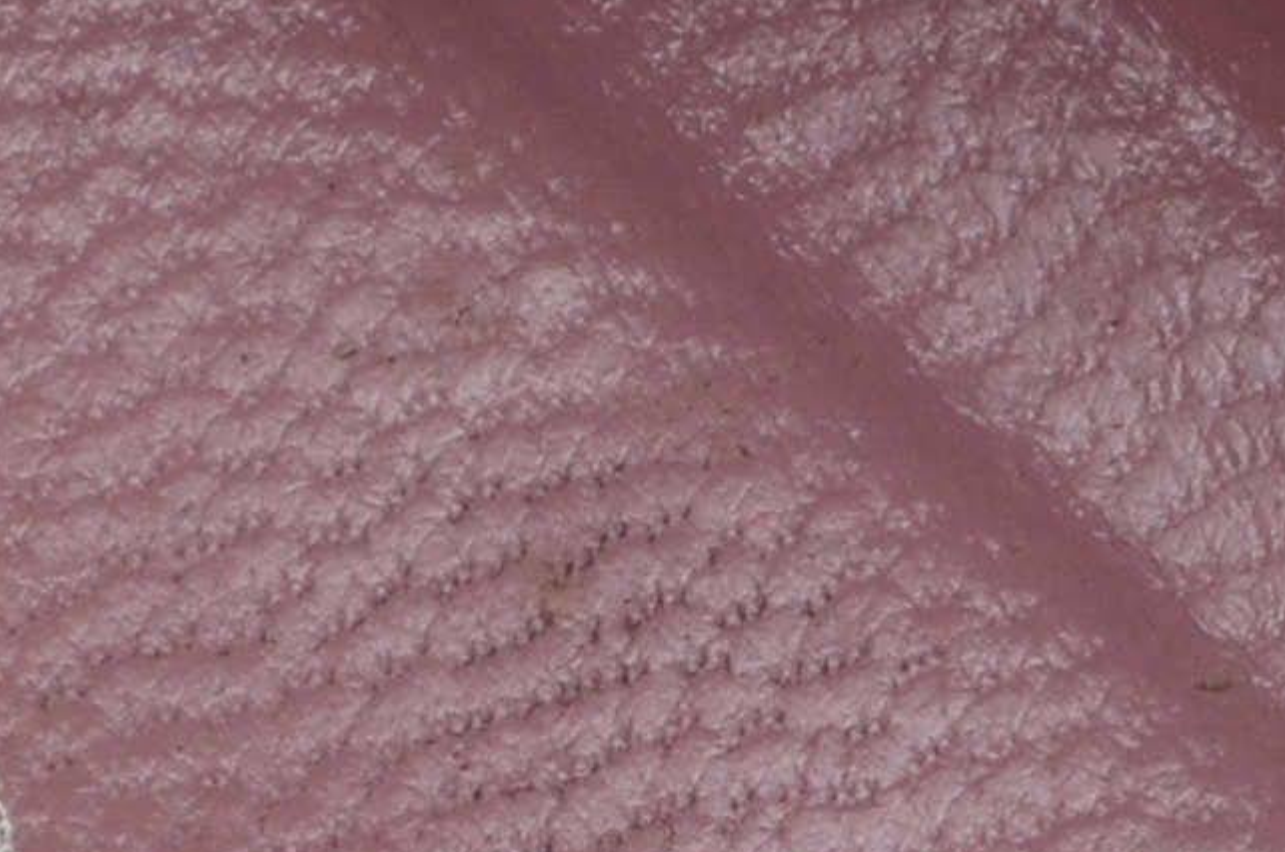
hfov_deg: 3.3
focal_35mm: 632
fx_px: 22508
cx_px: 1239
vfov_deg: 2.2
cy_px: 1968
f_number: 9
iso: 100
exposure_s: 1/80
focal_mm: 55
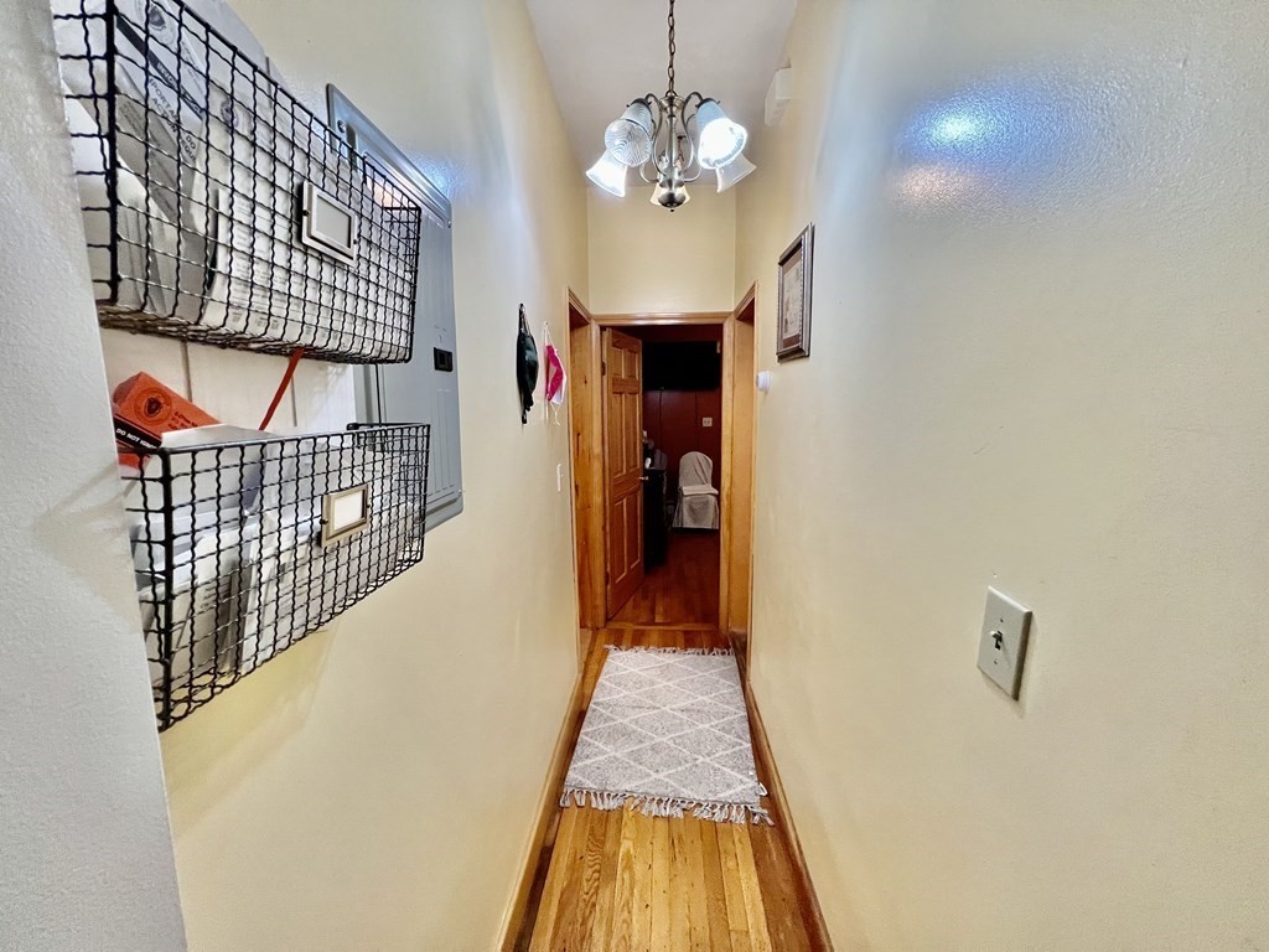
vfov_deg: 89.9
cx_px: 634
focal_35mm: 13
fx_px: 477
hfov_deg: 106.2
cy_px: 476
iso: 250
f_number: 1.8
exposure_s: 1/120
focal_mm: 1.57
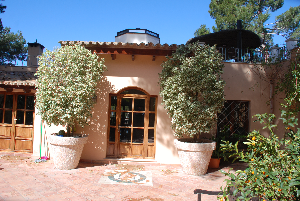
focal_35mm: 27
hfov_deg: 67.3
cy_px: 100
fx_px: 225
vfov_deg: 48.0
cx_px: 150
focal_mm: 18
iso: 100
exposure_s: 1/160
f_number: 6.3
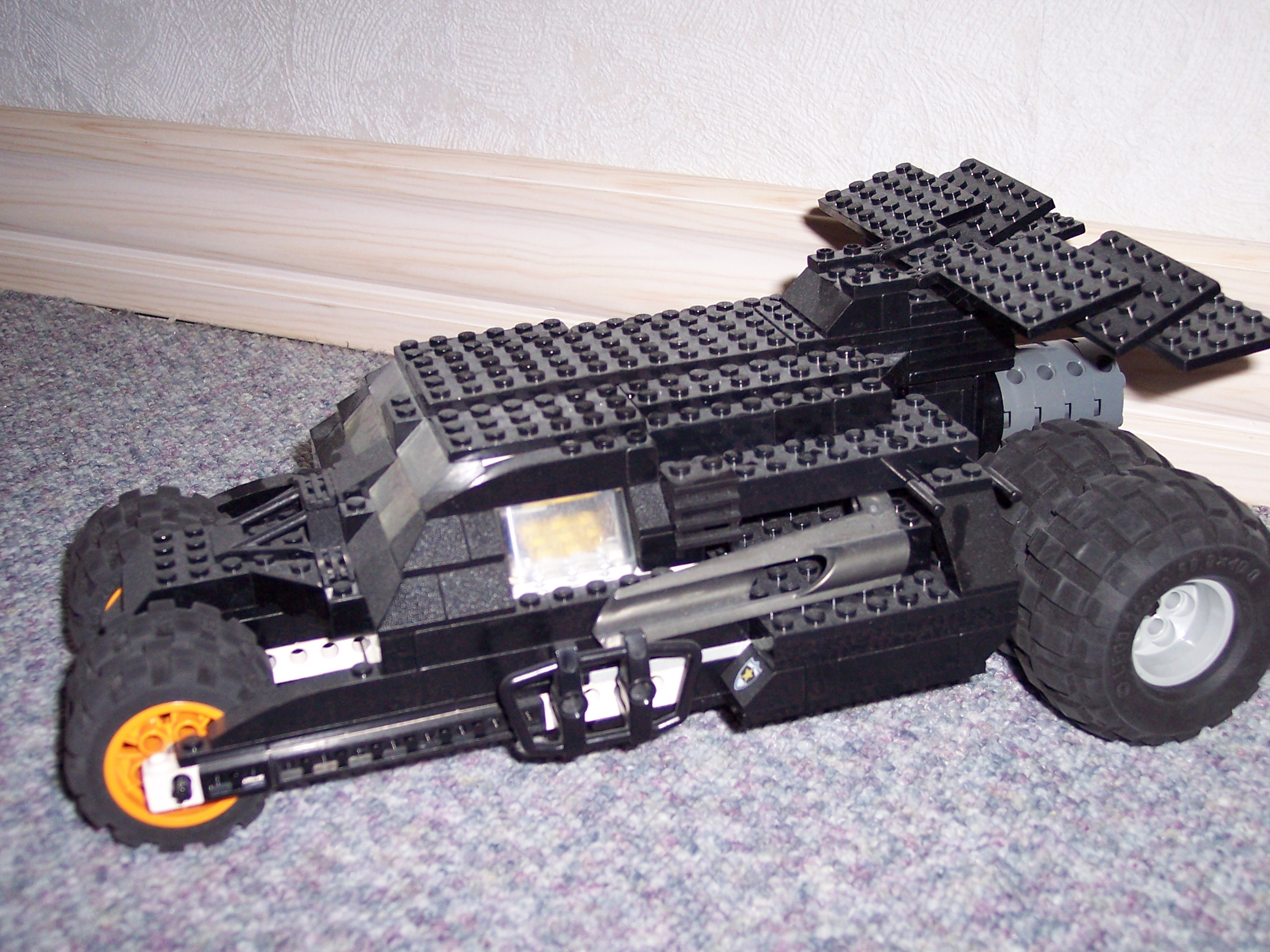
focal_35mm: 45
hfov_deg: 42.1
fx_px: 1651
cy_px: 511
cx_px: 659
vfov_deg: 32.2
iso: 140
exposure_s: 1/60
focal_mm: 8
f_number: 2.8
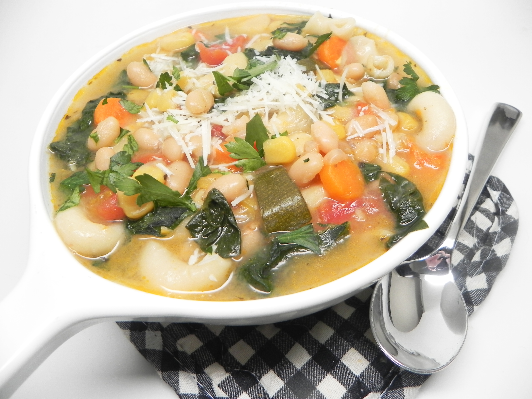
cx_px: 266
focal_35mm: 26
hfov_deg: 67.3
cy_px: 200
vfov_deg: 53.1
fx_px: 400
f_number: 2.8
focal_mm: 4.6
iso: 160
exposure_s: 1/38.2
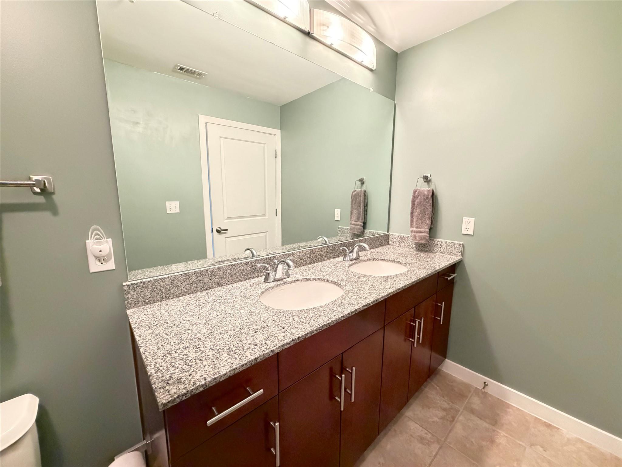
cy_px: 234
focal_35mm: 14
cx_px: 311
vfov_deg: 85.7
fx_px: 252
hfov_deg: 102.1
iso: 1000
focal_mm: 2.22
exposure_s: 1/60
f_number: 2.2
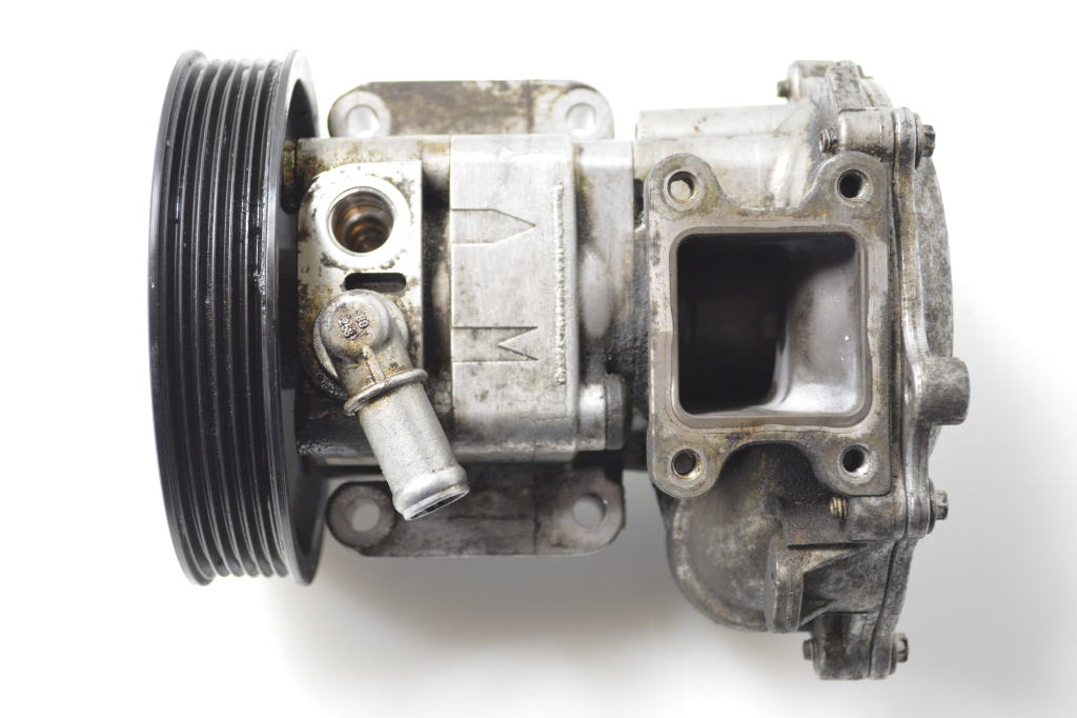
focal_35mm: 60
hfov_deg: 33.4
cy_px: 359
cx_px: 538
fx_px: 1794
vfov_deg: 22.6
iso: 2000
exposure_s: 1/80
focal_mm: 40
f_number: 5.3
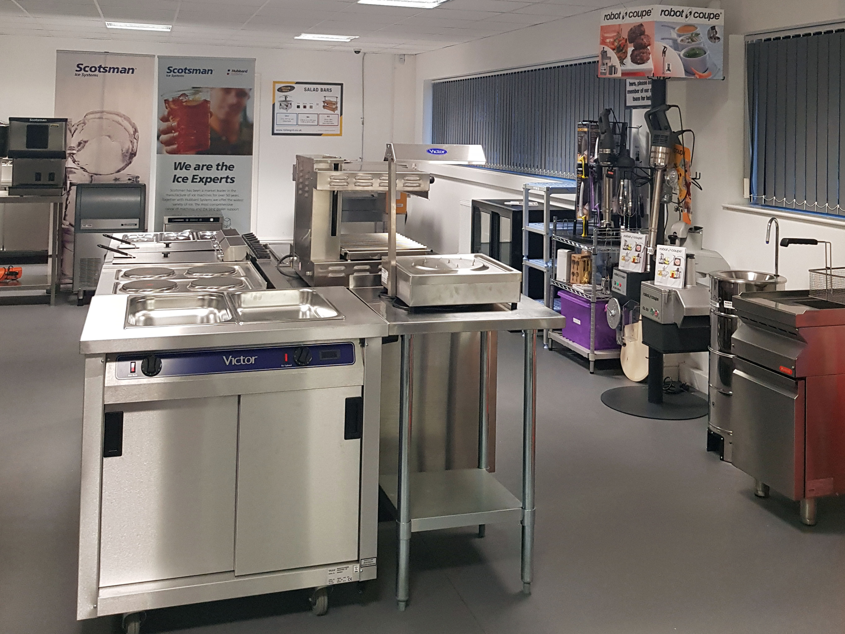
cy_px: 317
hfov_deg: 67.3
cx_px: 422
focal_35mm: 26
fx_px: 635
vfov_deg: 53.1
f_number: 1.7
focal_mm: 4.2
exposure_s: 1/50
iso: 125
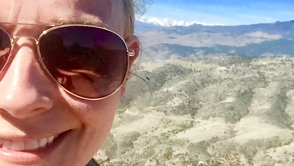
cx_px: 198
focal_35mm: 63
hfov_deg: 33.0
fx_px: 491
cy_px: 100
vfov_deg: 19.1
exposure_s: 1/1555
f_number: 2.2
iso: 32
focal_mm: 2.65
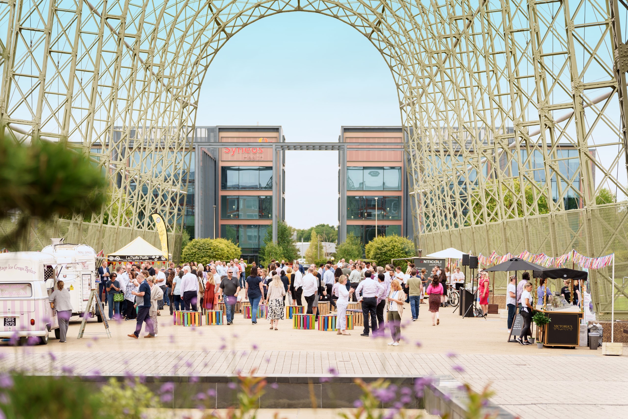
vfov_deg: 16.7
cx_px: 314
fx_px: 1430
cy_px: 210
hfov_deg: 24.8
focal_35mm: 82
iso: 200
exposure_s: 1/1250
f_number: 2.8
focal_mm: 82
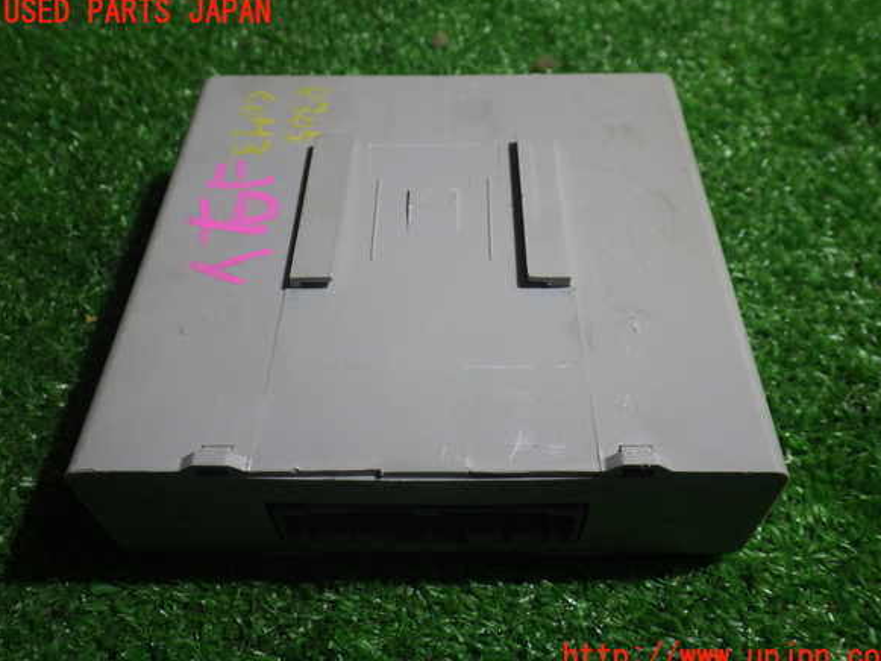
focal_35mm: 32
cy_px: 335
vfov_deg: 44.2
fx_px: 815
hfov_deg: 56.8
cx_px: 450
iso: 125
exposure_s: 1/80
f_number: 3.1
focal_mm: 5.5
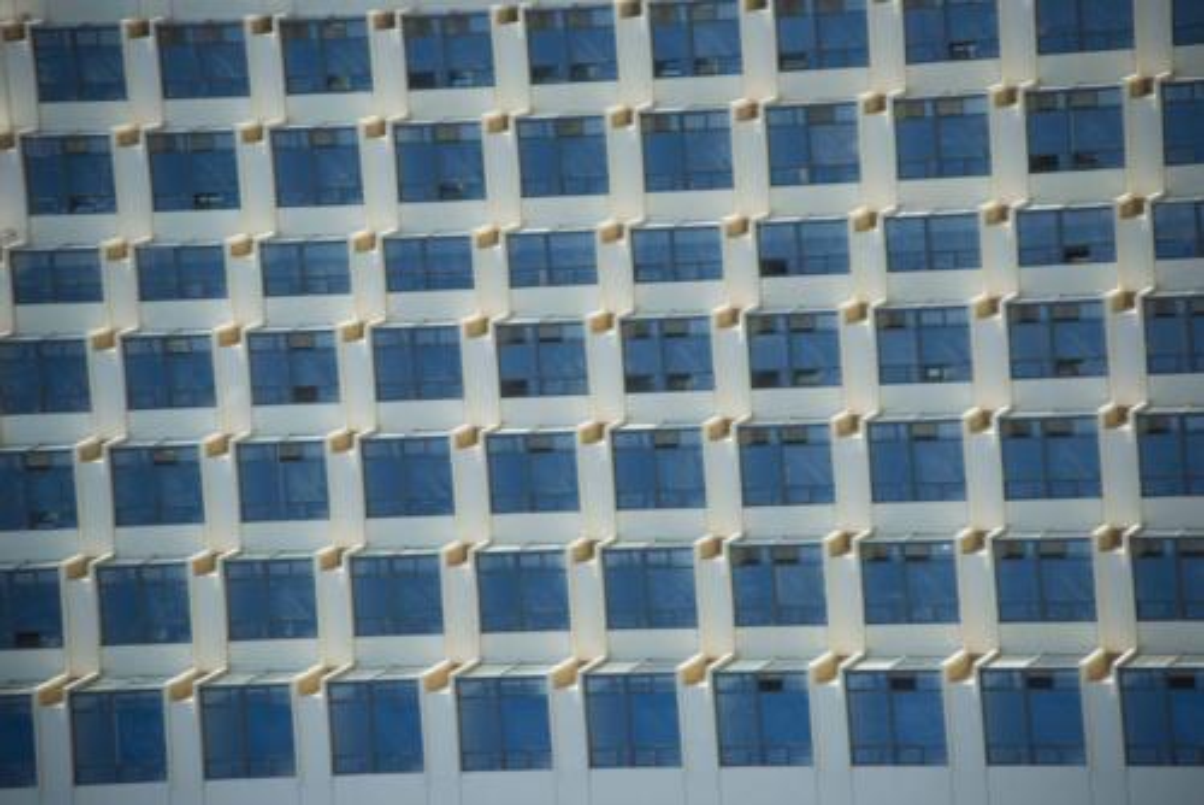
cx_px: 602
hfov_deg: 9.8
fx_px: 7027
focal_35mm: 210
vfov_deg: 6.6
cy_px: 402
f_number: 5.6
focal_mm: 210
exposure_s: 1/640
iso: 125
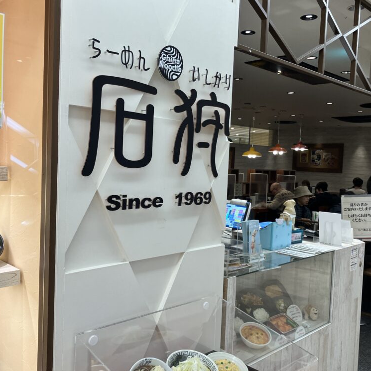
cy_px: 183
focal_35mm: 34
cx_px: 172
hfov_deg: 48.4
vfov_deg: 48.4
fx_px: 412
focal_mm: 3.99
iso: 80
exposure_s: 1/100
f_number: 1.8
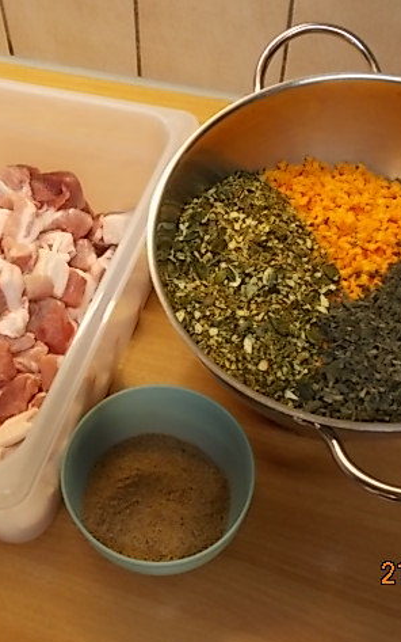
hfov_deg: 29.7
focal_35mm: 43
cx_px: 140
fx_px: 751
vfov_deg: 46.2
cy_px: 324
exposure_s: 1/25
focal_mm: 5.3
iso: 125
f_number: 3.4
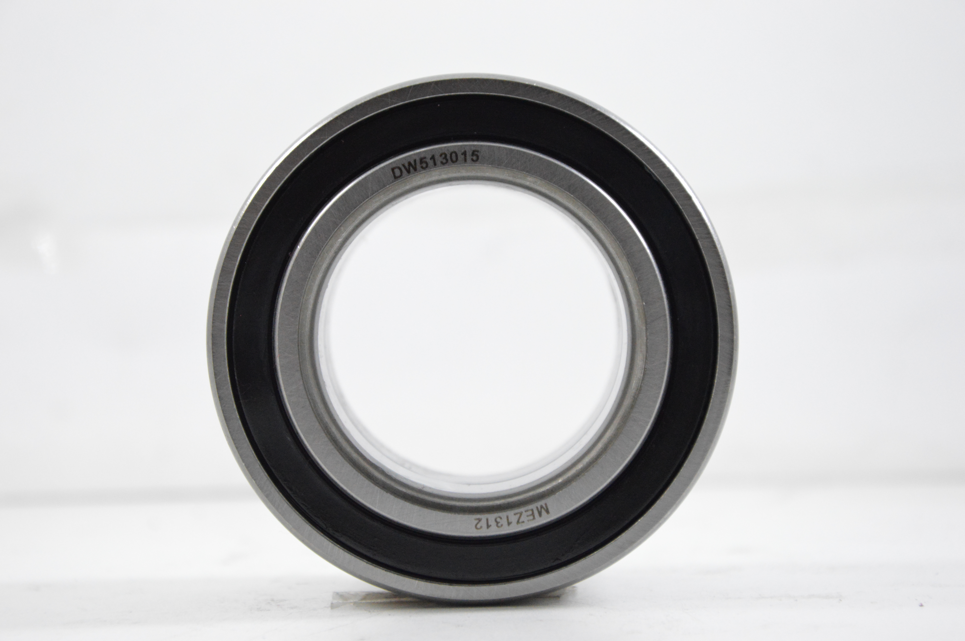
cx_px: 482
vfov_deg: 11.4
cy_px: 320
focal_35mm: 120
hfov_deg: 17.1
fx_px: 3214
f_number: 7.1
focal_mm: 80
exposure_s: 1/100
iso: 3200
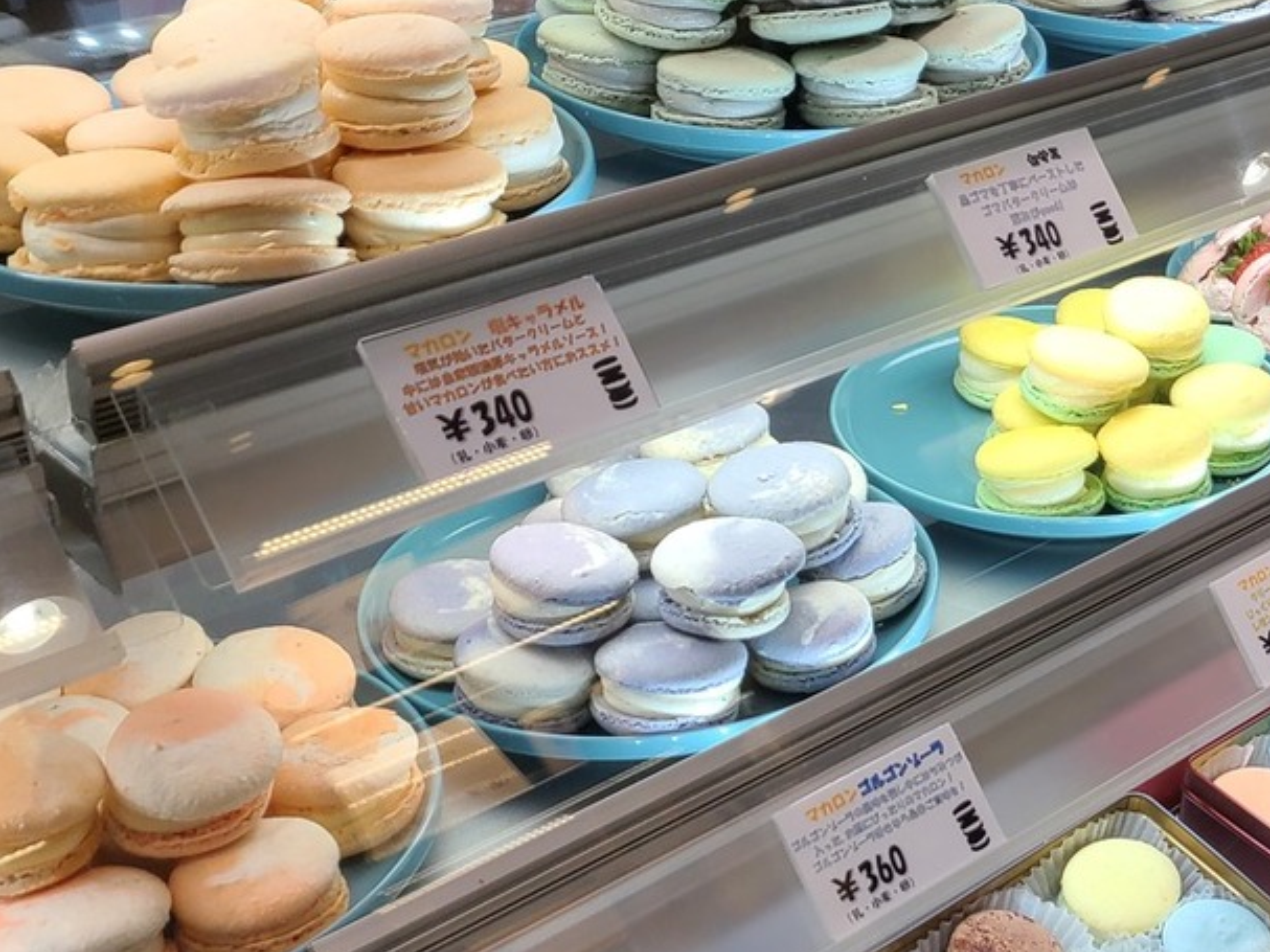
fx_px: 2274
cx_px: 1376
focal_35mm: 62
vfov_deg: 23.6
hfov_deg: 28.5
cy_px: 390
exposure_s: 1/295
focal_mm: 5.4
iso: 40
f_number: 1.8
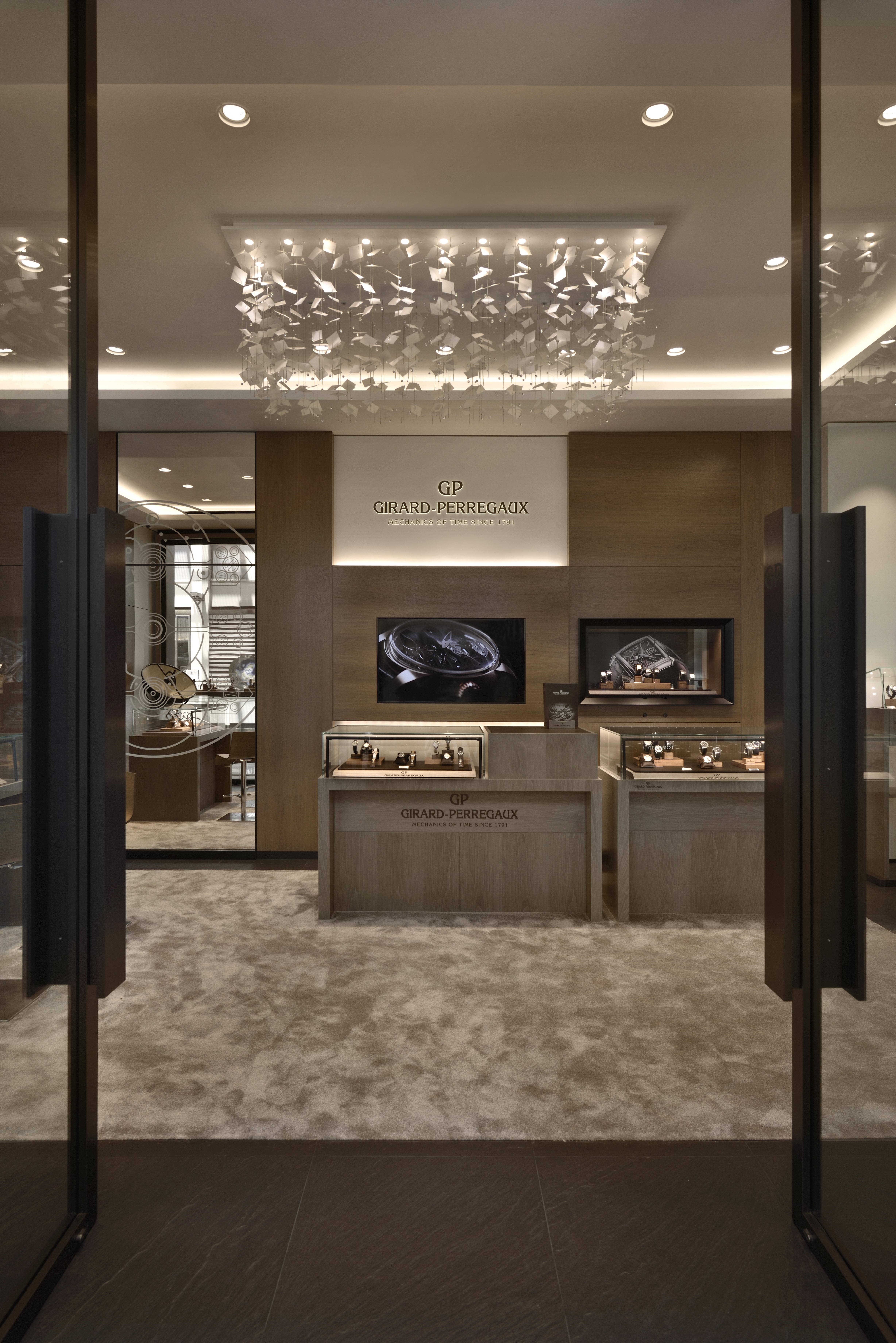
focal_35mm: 20
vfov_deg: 84.0
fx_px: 746
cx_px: 448
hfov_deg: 62.0
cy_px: 672
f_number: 9
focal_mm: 20
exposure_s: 1/13
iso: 100
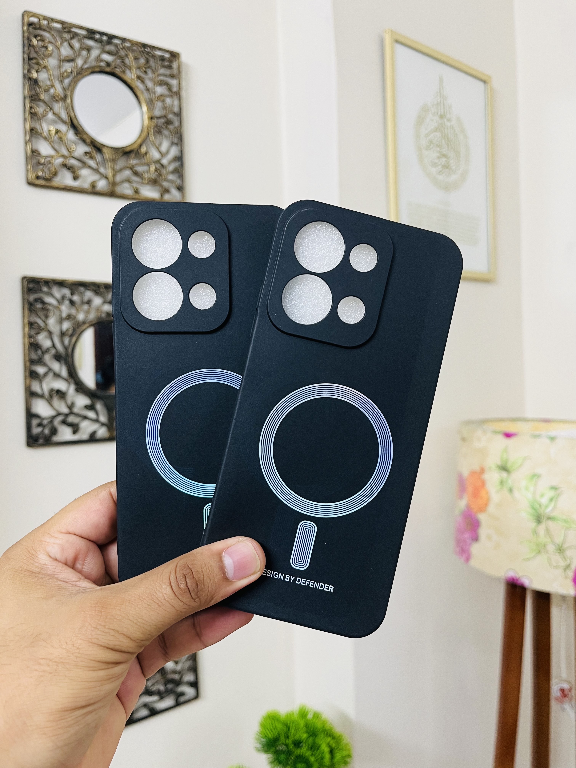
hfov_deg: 53.1
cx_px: 288
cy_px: 384
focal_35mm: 26
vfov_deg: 67.3
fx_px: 577
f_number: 1.6
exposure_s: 1/50
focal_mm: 5.1
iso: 100
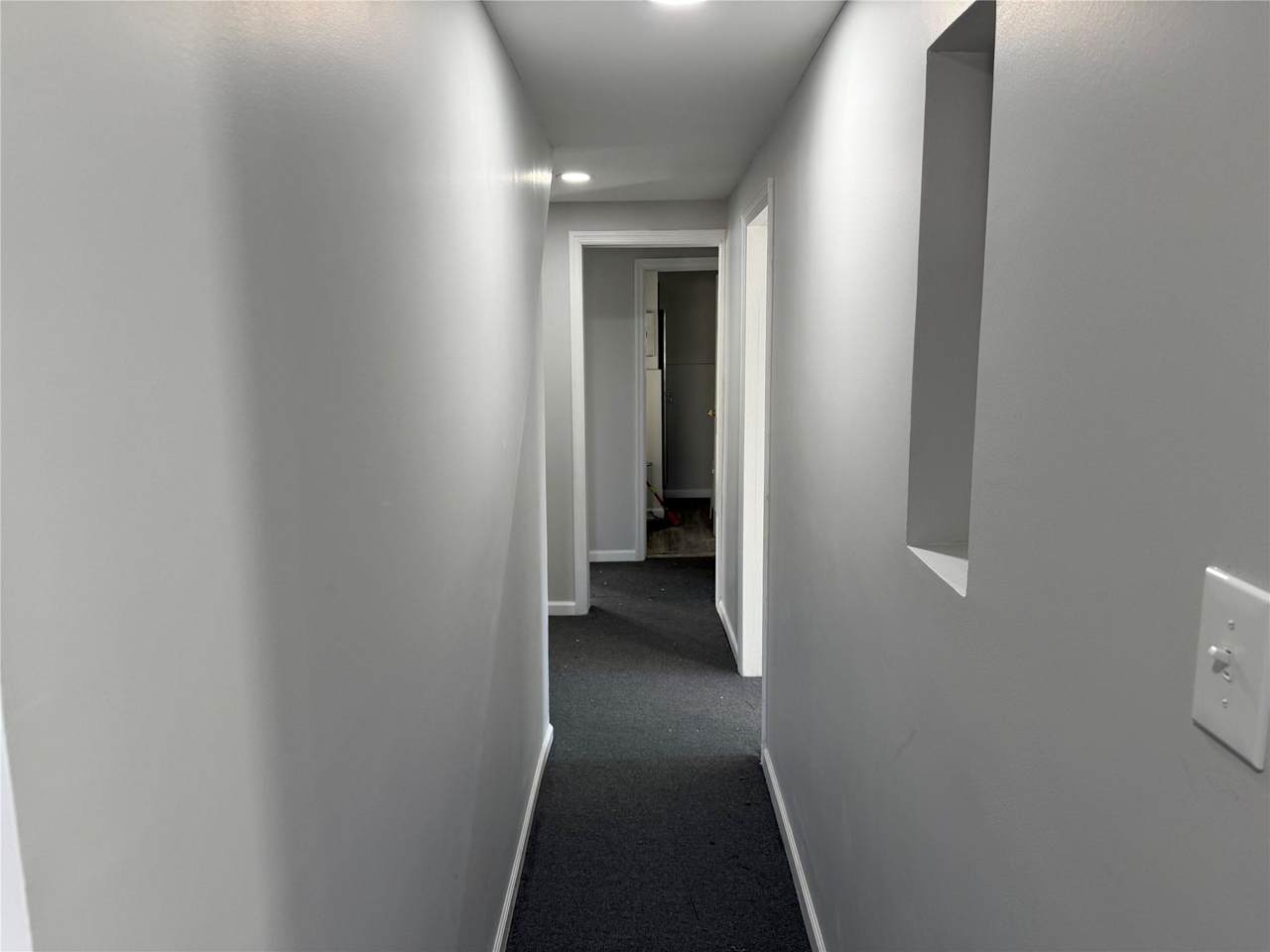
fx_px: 881
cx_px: 635
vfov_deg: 56.8
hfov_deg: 71.6
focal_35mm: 24
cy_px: 476
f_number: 1.78
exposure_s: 1/120
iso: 125
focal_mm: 6.76
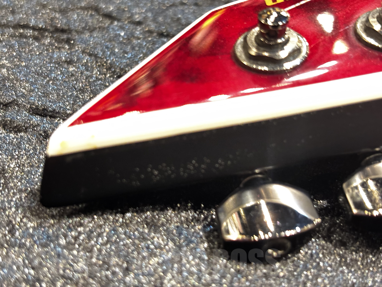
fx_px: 574
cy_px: 144
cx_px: 191
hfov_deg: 36.8
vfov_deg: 28.0
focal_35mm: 52
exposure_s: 1/15
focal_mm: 5.96
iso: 640
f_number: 1.6
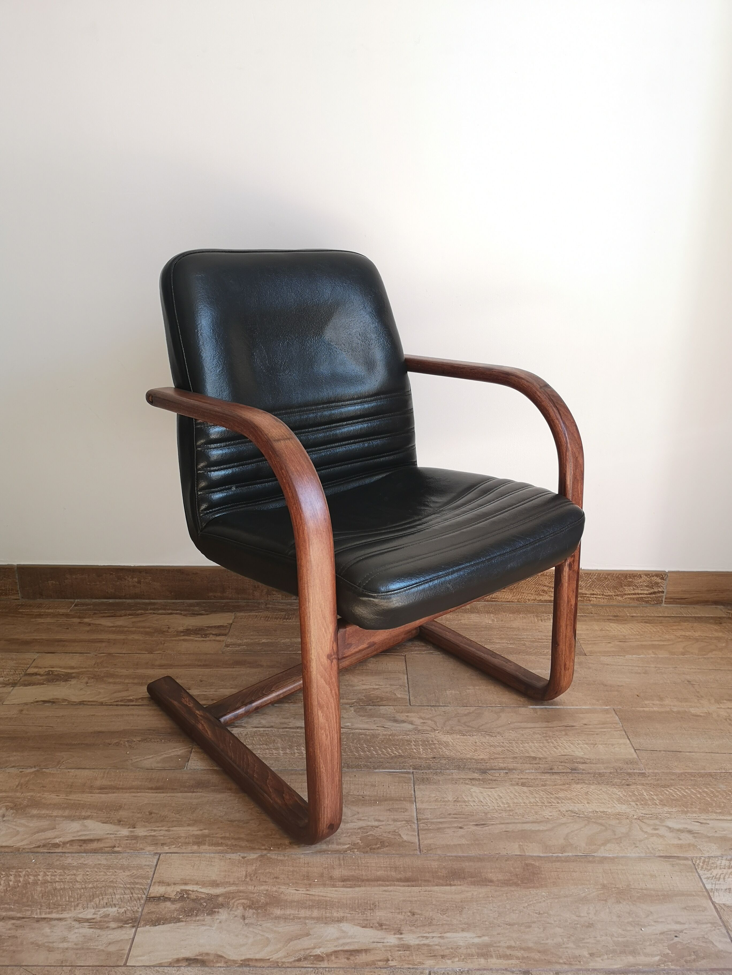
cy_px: 488
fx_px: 761
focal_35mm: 27
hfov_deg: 51.4
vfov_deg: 65.3
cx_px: 366
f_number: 1.8
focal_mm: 5.58
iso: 100
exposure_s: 1/100
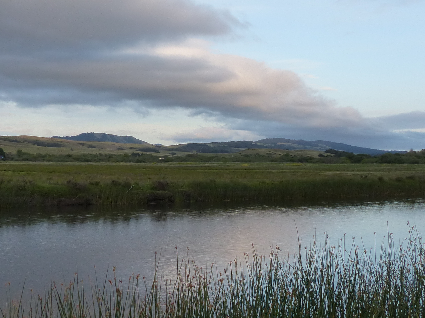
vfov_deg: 27.0
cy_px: 131
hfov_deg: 35.5
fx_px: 663
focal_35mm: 54
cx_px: 221
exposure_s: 1/200
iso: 160
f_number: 4
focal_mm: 4.5
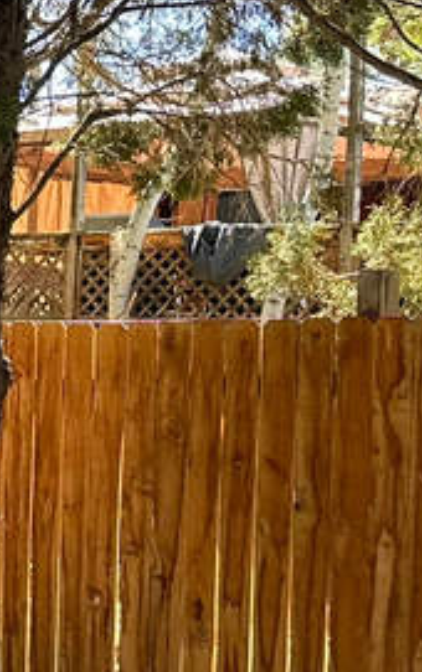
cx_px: -772
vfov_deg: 21.6
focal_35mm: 96
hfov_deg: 10.5
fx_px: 1762
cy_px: 320
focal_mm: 6.86
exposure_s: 1/313
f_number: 1.78
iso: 80
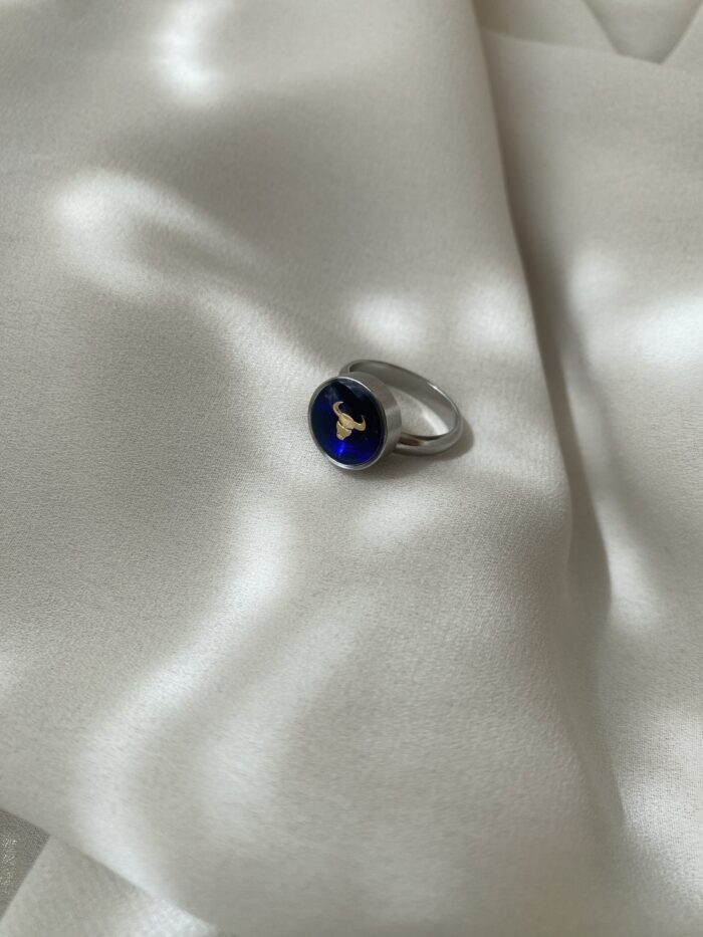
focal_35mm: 25
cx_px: 352
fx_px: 677
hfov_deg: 54.9
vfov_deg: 69.4
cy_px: 468
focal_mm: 4.25
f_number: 1.8
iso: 32
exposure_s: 1/658
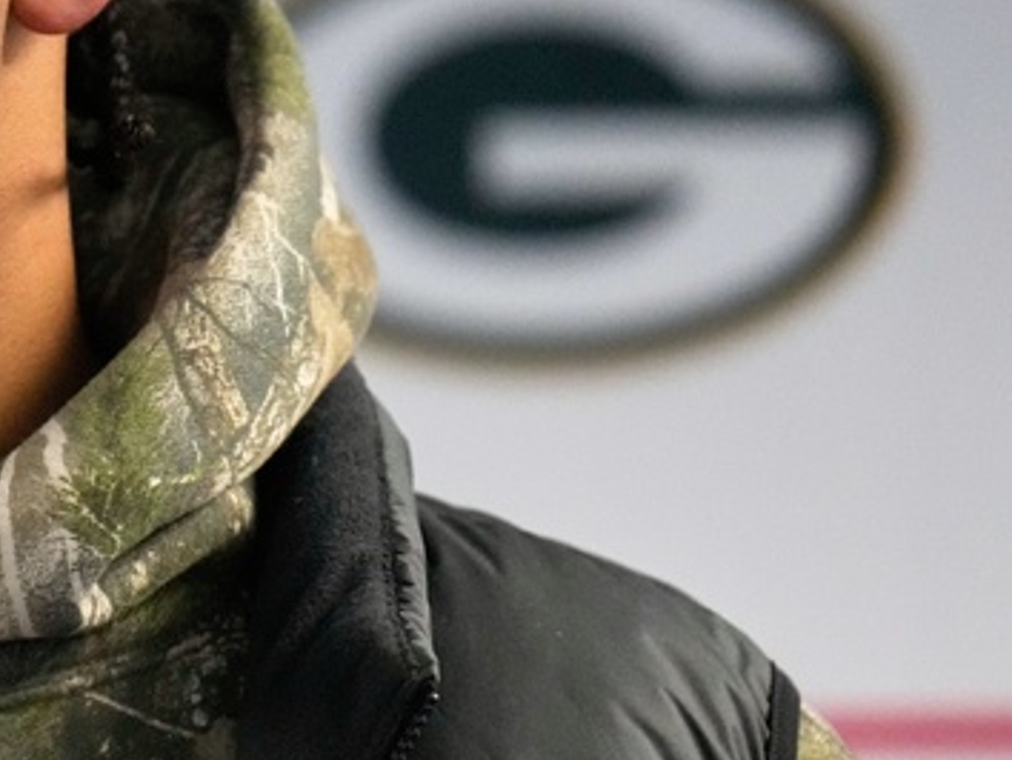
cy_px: 101
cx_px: -240
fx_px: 32531
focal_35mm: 1112
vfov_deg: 1.3
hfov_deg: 1.8
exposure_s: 1/500
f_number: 2.8
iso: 6400
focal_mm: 400
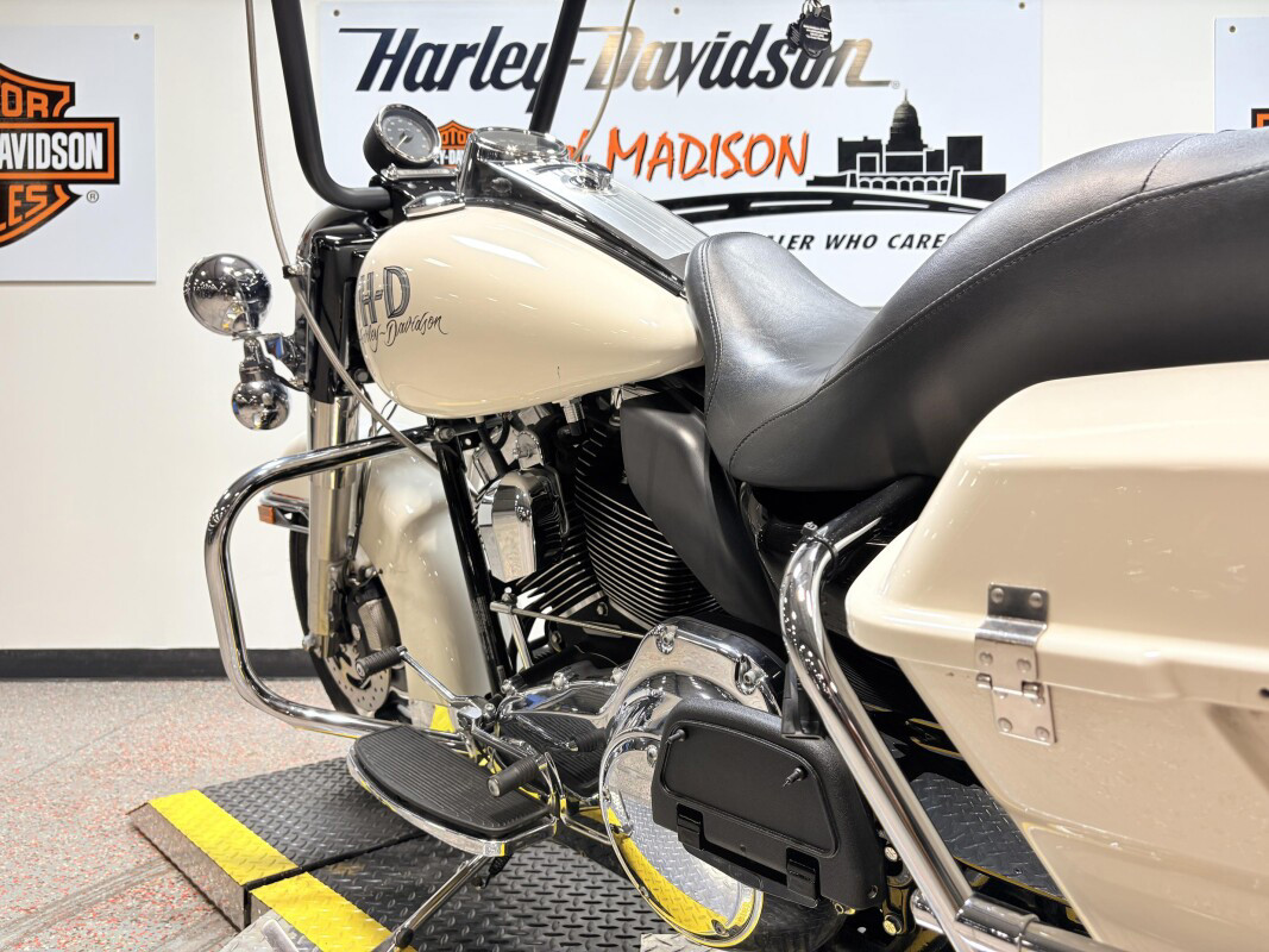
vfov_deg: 53.1
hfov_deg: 67.3
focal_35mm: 26
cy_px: 476
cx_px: 634
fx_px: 953
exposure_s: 1/120
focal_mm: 5.96
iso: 50
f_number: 1.6
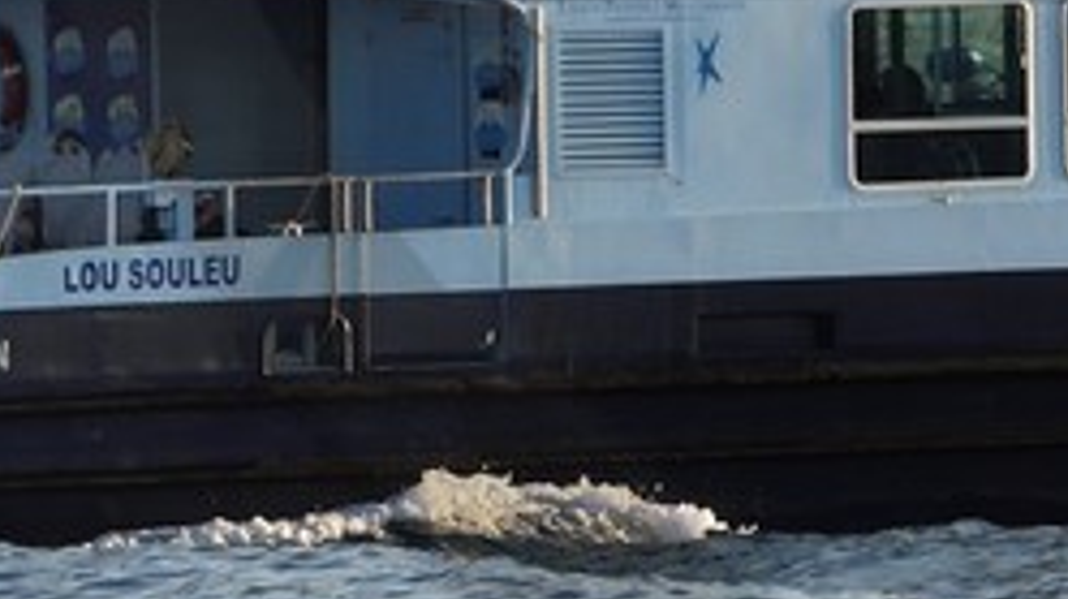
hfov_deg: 1.6
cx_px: 1675
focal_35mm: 1353
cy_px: -702
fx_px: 38283
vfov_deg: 0.9
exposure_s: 1/400
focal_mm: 200
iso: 200
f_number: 9
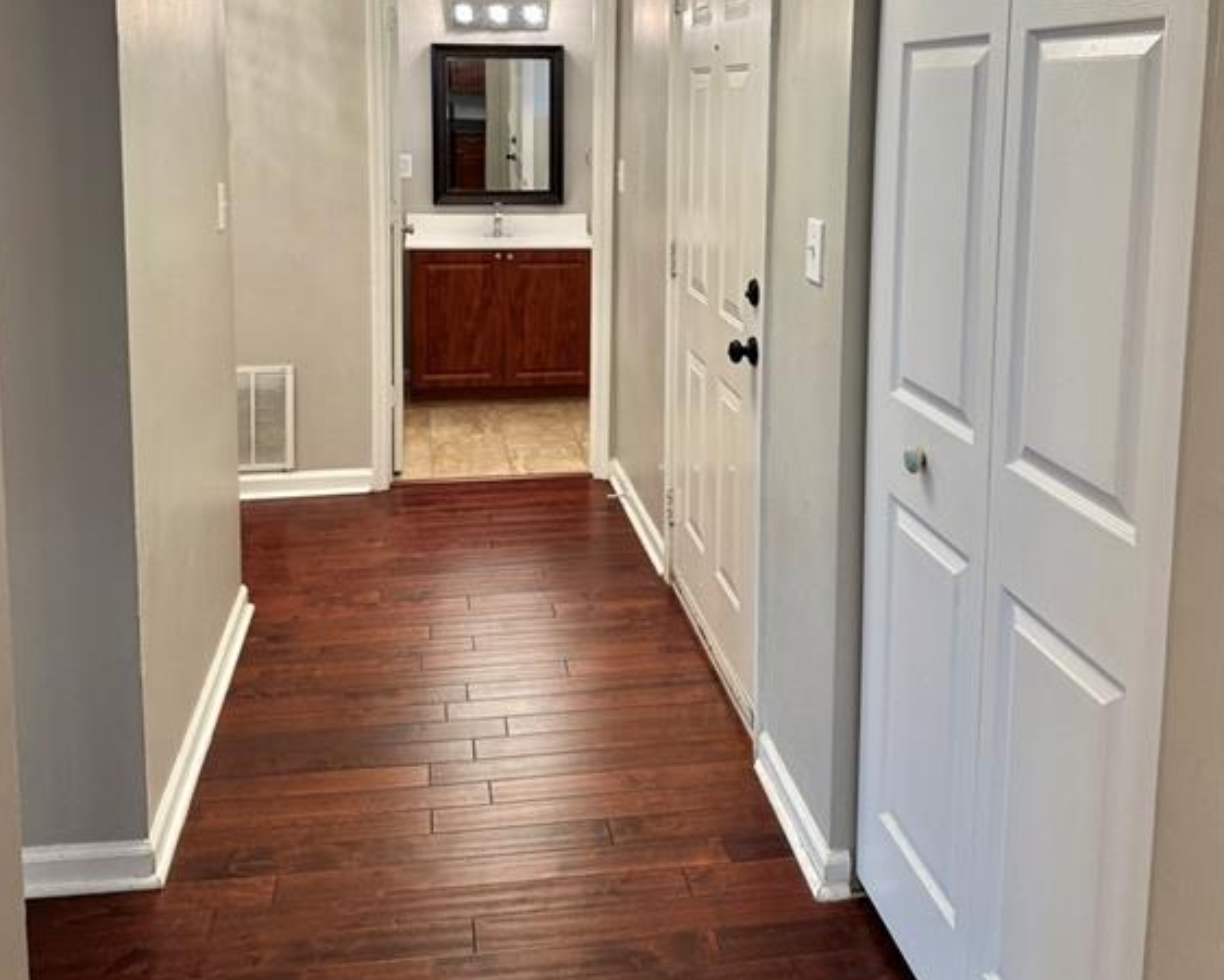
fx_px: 1160
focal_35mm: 32
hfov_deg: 55.6
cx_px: 603
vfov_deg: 44.2
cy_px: 235
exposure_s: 1/60
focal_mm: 6.76
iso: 125
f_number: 1.78
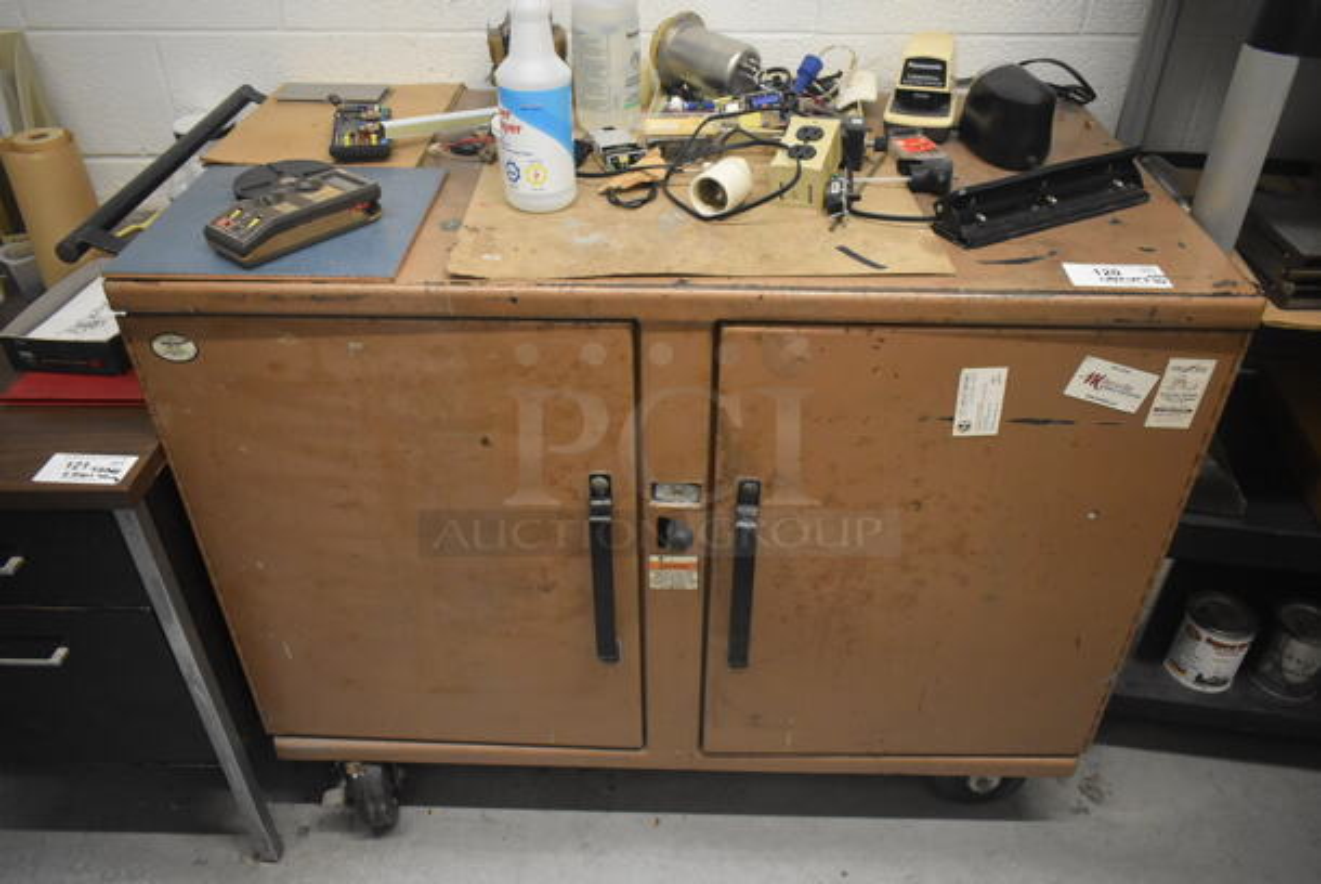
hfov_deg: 67.3
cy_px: 442
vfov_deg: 48.0
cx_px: 660
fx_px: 992
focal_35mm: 27
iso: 3200
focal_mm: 18
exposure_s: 1/125
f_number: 3.5
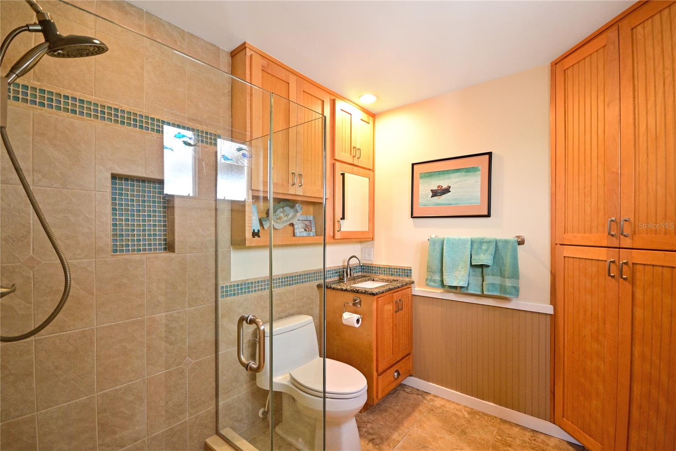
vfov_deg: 77.3
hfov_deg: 100.4
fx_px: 282
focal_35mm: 15
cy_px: 226
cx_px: 338
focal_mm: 10
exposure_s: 1/40
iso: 500
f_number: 4
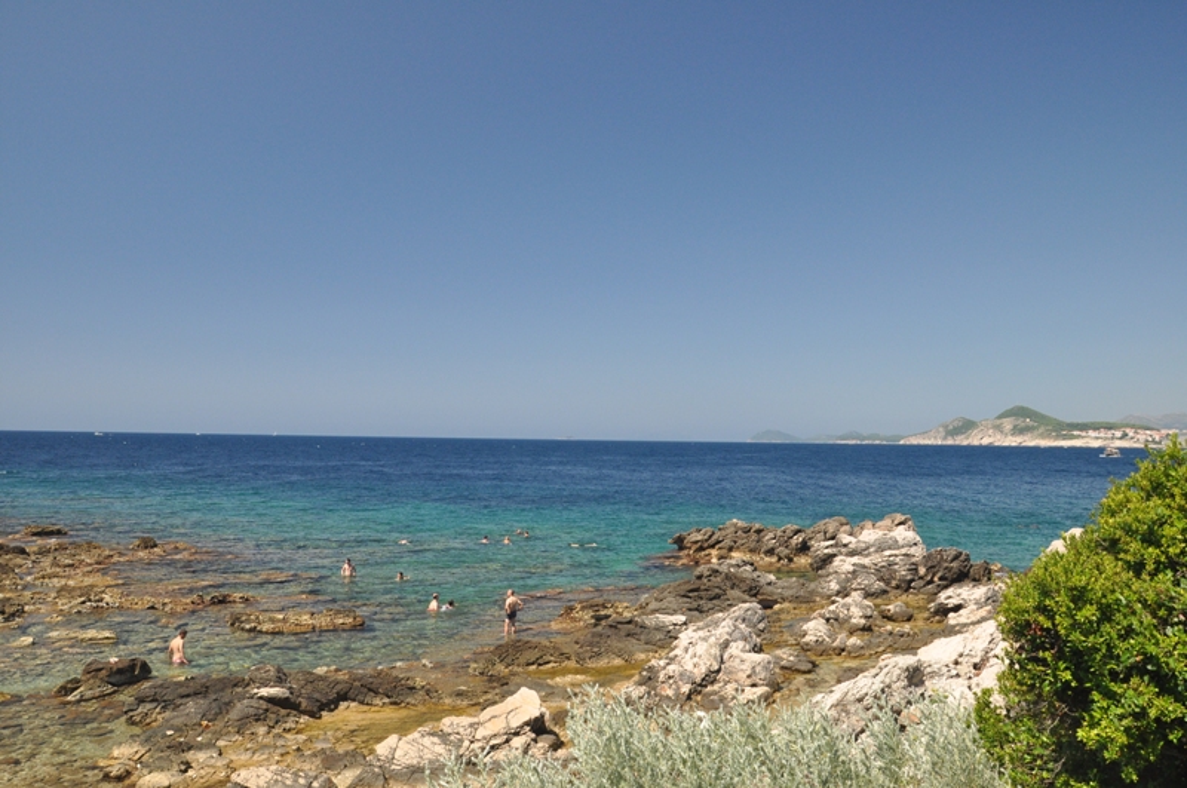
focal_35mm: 27
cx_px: 594
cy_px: 394
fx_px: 889
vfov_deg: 47.8
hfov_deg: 67.5
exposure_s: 1/400
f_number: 10
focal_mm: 18
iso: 640
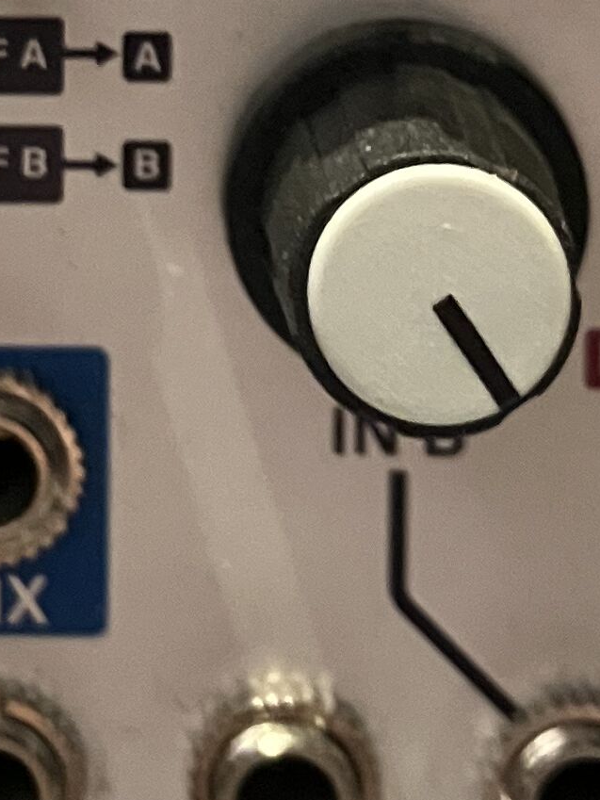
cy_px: -181
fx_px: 3073
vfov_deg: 14.3
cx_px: 44
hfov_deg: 11.1
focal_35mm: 133
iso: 500
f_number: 1.8
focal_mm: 3.99
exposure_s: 1/25
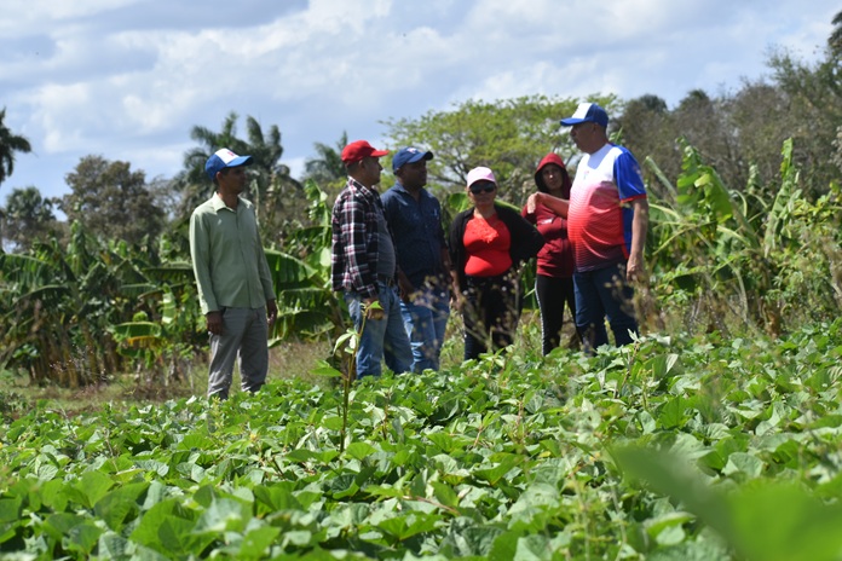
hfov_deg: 19.5
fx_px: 2456
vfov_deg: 13.0
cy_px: 280
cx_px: 421
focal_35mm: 105
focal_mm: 70
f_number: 6.3
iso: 200
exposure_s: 1/800
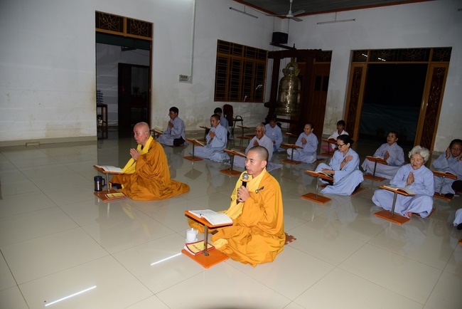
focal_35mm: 24
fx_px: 308
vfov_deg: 53.2
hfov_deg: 73.7
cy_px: 154
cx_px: 231
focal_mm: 24
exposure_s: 1/60
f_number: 4
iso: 320
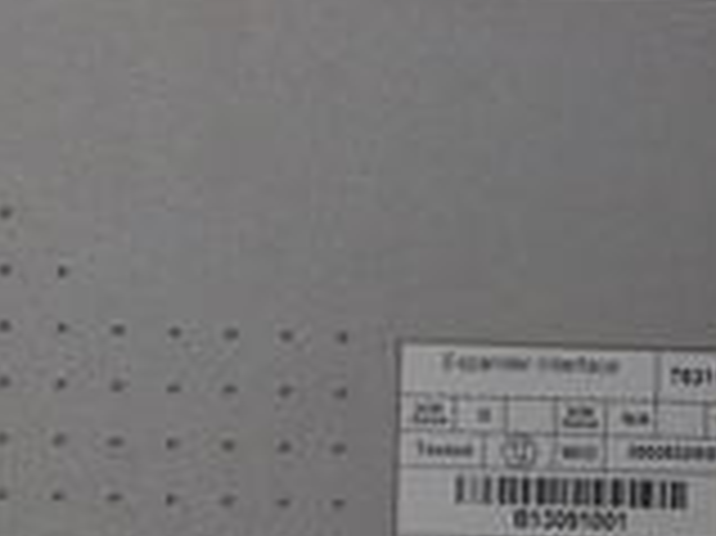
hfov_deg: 22.8
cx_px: 536
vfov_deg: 17.0
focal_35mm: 85
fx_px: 1757
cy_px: 516
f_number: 2
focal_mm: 3.79
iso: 188
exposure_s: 1/33
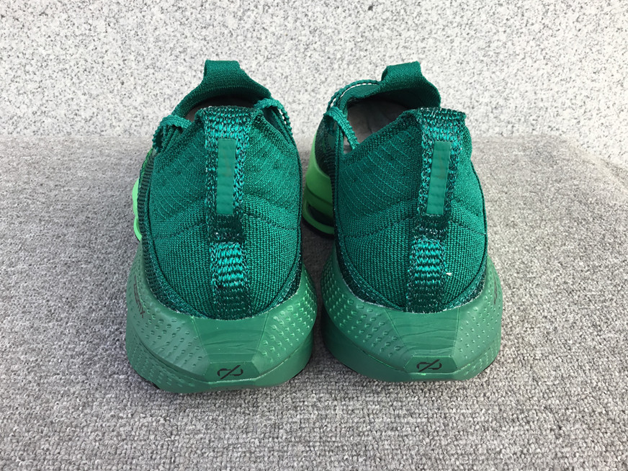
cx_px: 313
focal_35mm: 32
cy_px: 233
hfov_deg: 56.8
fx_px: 581
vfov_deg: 44.2
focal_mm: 3.3
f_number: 2.4
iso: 25
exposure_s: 1/103
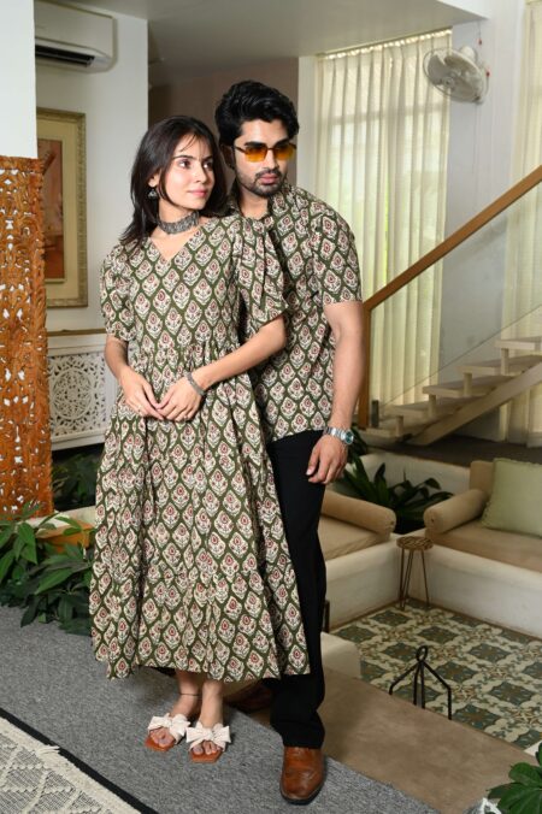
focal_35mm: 39
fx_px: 882
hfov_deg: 34.2
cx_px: 271
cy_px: 407
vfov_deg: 49.6
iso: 640
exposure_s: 1/160
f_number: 6.3
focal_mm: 39
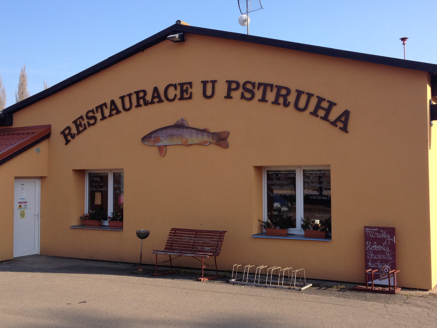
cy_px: 152
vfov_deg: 32.2
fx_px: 568
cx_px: 259
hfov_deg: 41.9
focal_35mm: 45
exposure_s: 1/789
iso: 50
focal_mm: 4.28
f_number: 2.4
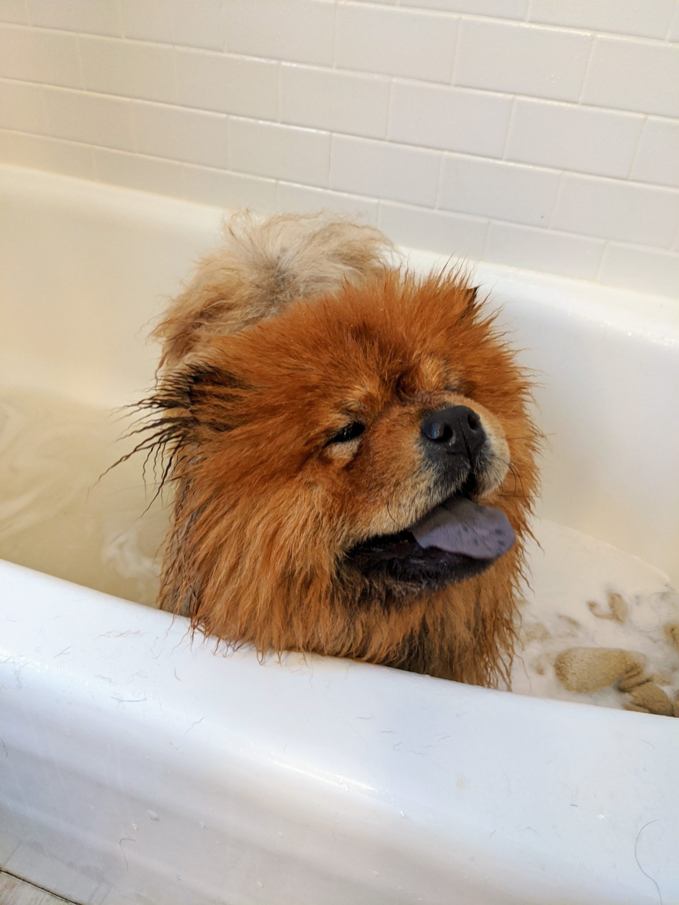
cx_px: 340
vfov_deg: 65.3
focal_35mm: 27
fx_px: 706
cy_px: 452
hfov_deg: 51.4
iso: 323
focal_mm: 4.38
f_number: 1.73
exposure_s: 1/40
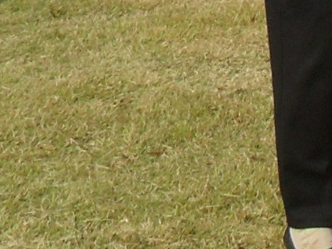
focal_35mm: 214
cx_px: 711
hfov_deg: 8.6
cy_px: -493
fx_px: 2052
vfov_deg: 6.4
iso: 100
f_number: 8.9
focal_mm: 6.2
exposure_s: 1/180
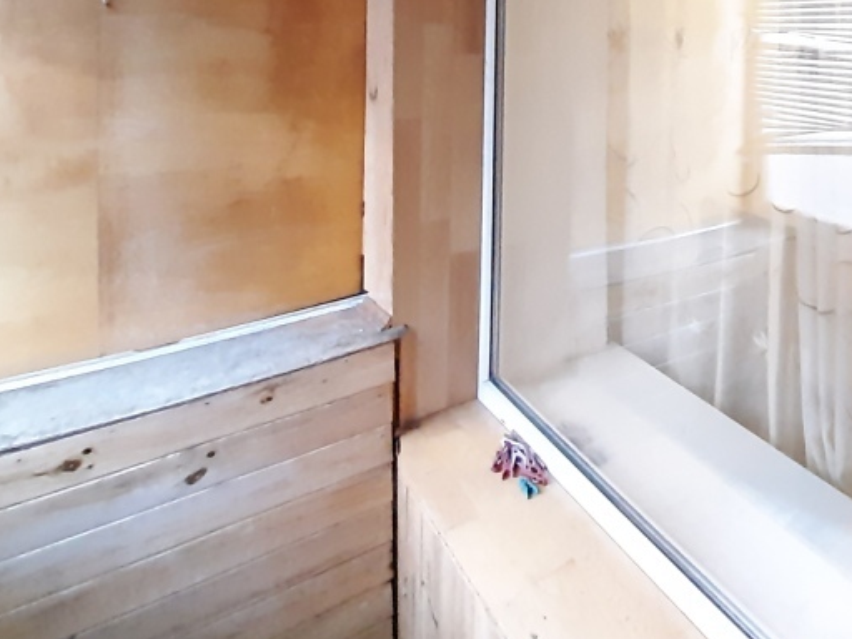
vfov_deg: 47.1
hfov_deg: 62.8
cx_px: 656
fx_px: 640
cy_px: 50
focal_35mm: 26
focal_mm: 1.42
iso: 1000
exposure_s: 1/14
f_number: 2.2
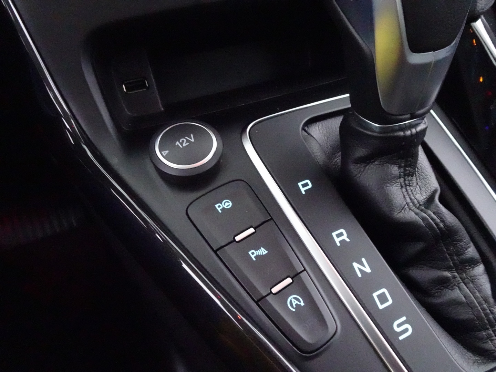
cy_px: 186
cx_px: 248
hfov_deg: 71.6
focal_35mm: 24
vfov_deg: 56.8
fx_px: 344
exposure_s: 1/10
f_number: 3.5
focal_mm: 4.25
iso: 3200
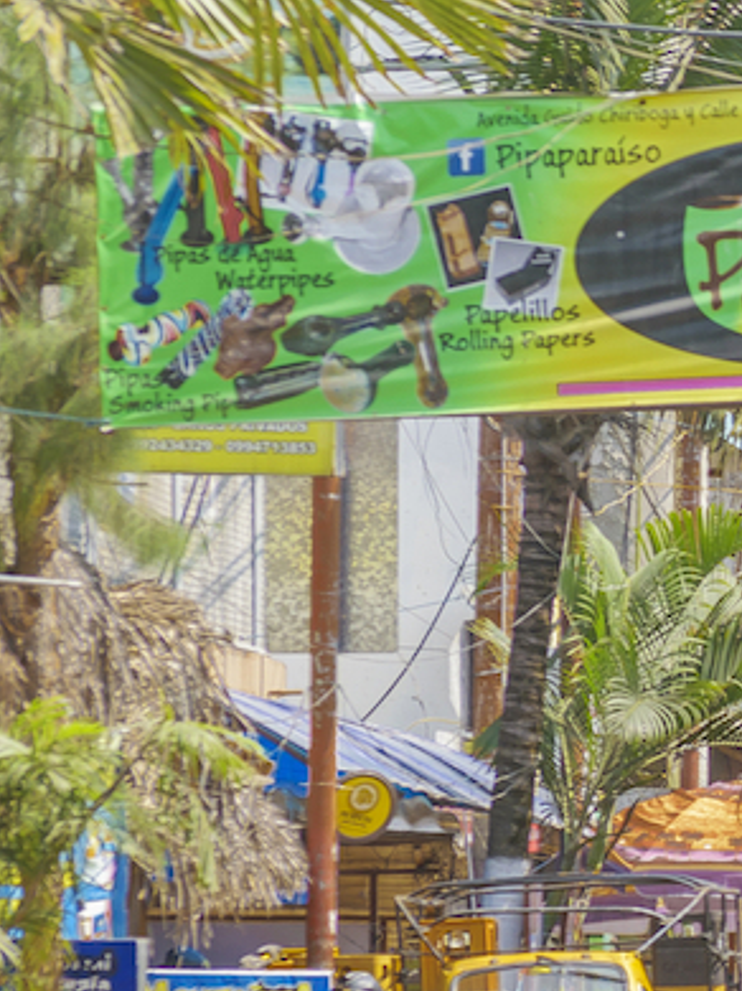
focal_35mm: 453
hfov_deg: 3.3
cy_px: 737
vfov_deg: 4.4
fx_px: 12961
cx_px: 1448
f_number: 8
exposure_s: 1/200
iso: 100
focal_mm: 102
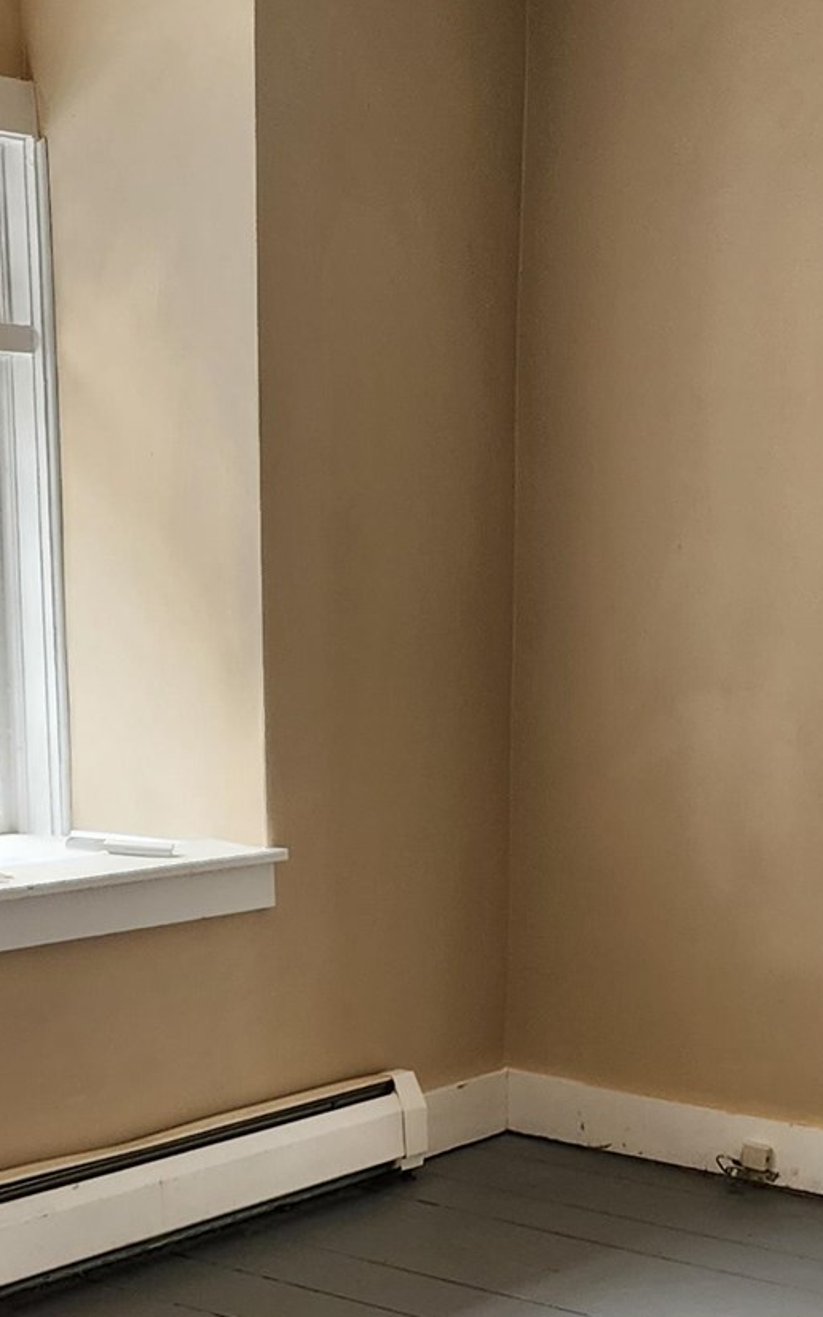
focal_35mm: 68
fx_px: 2441
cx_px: 538
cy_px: 1341
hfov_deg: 19.1
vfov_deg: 28.2
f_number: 1.8
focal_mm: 6.4
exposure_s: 1/120
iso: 160
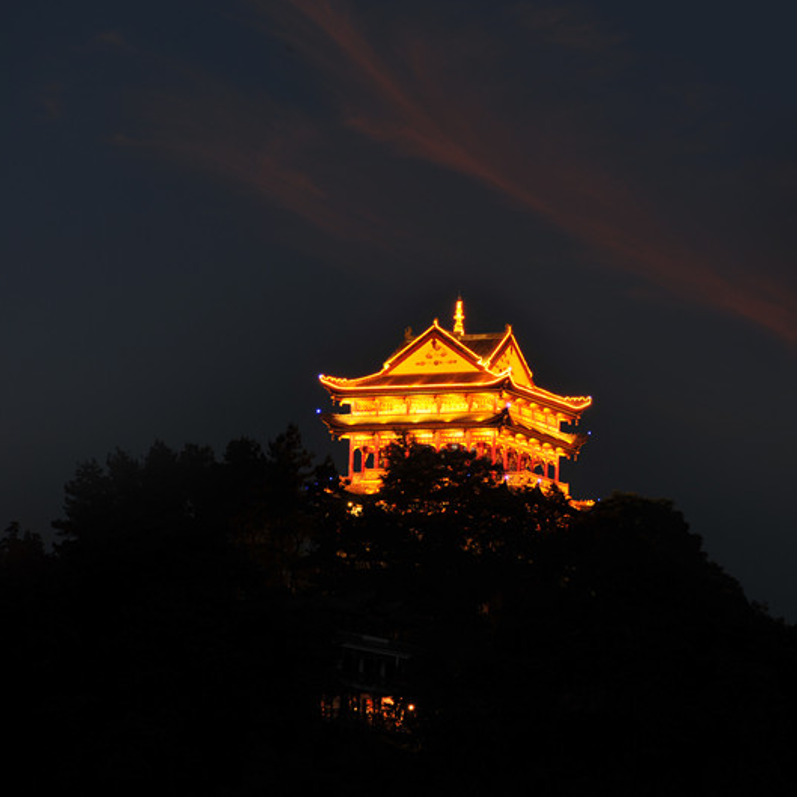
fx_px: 6695
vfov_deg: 6.8
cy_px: 398
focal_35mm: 257
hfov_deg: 6.8
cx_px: 576
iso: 200
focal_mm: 200
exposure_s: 20
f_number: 10
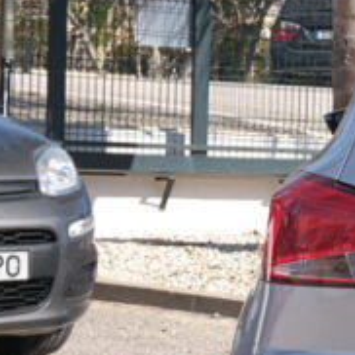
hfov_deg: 10.1
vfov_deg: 11.0
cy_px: 301
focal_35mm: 158
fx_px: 1833
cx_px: 737
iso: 160
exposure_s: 1/200
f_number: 9
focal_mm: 22.1
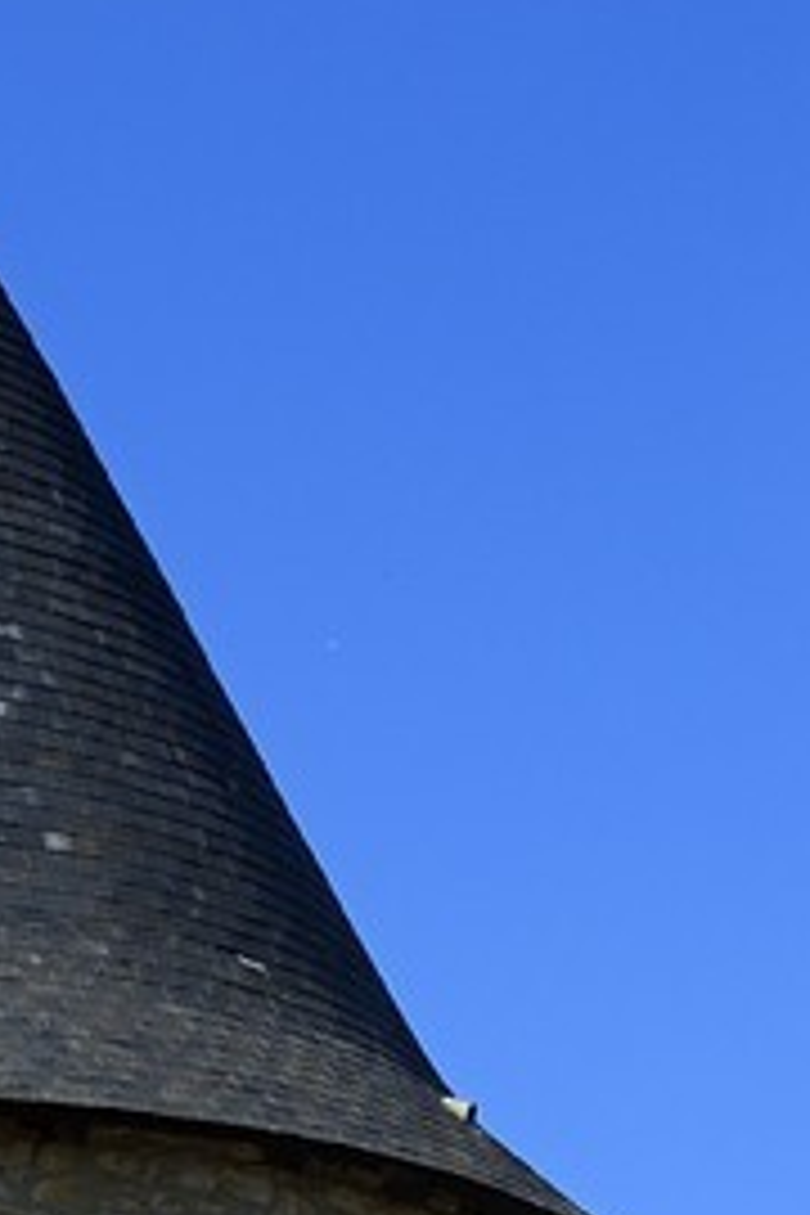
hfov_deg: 7.9
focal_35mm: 172
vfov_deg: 10.4
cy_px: 2858
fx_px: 5805
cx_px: 907
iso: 200
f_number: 11
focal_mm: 29
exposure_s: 1/250
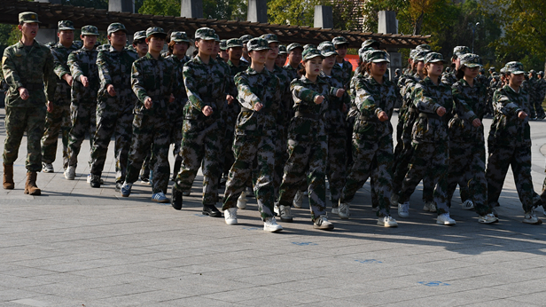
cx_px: 320
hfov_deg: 21.8
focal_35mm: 98
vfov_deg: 12.3
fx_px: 1418
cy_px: 85
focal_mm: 48
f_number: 9
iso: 100
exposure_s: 1/320
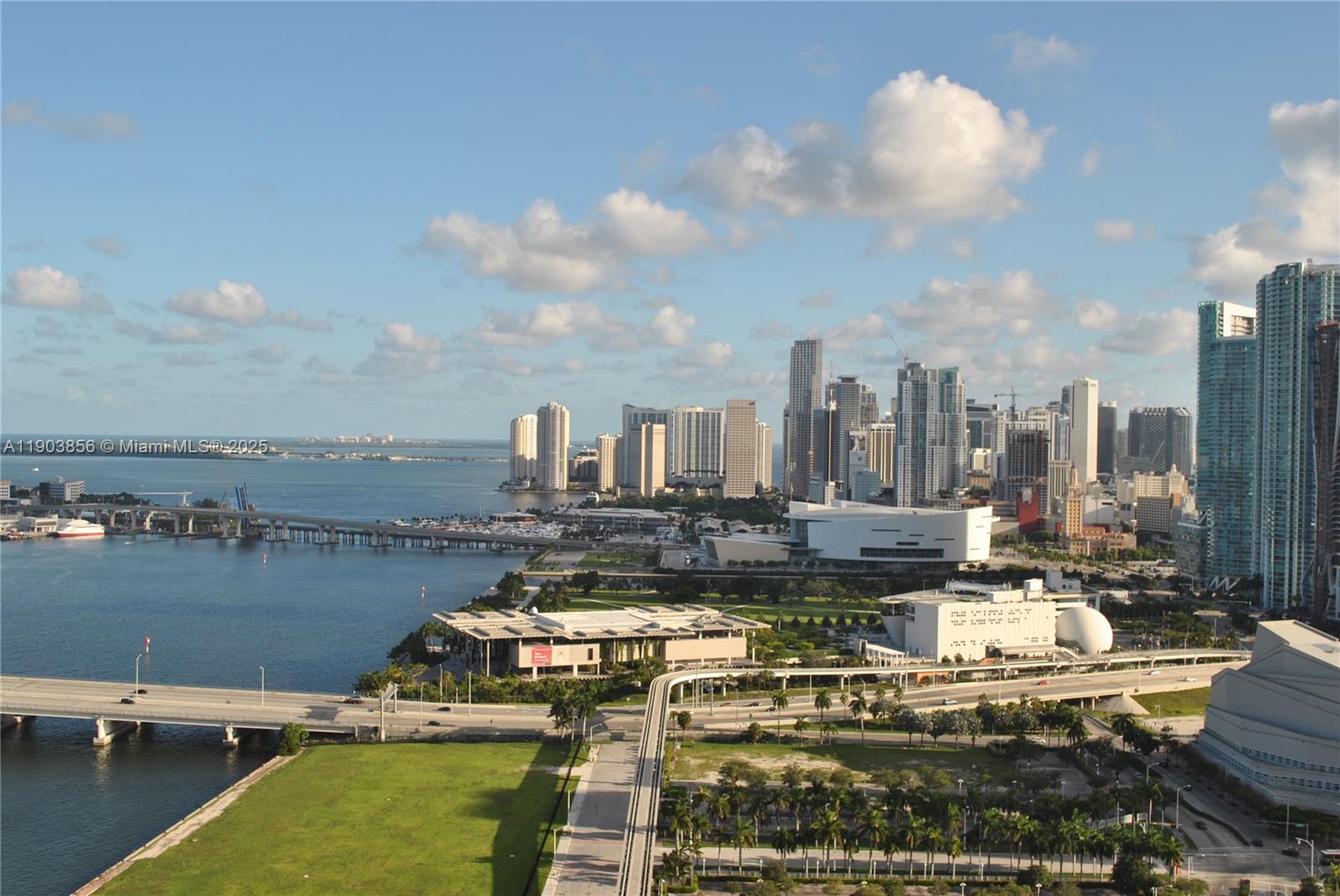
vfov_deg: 34.3
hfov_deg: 49.5
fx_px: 1453
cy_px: 448
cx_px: 670
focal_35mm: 39
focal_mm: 26
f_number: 8
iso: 100
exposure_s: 1/250
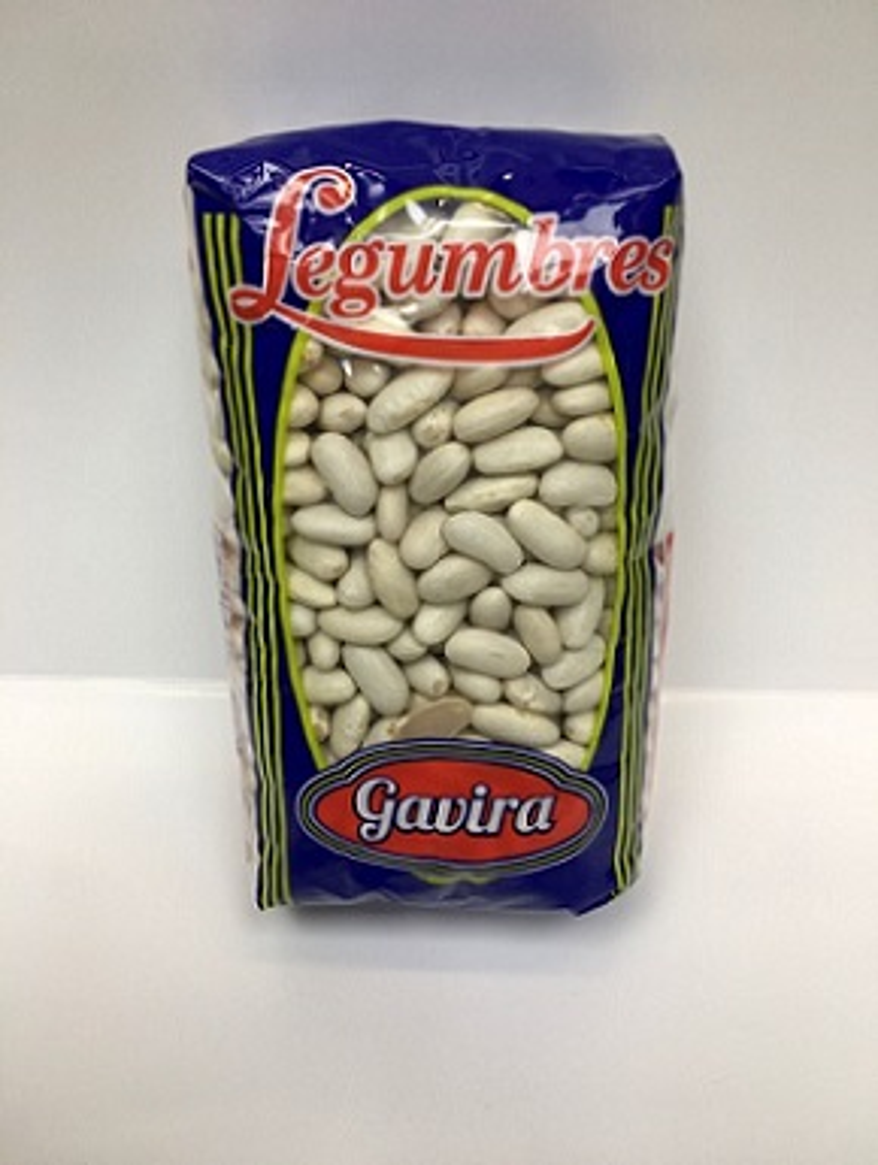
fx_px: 978
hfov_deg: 48.3
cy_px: 582
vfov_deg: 61.6
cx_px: 439
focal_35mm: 29
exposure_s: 1/50
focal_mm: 4.15
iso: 32
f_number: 2.2
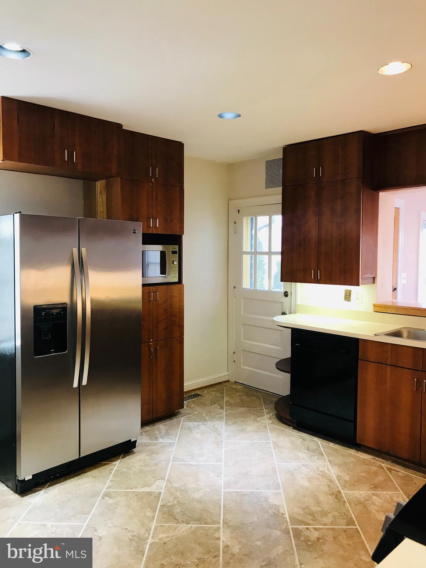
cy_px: 284
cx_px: 213
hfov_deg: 49.7
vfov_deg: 63.4
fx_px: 459
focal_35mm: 28
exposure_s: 1/24
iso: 40
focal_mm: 3.99
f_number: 1.8
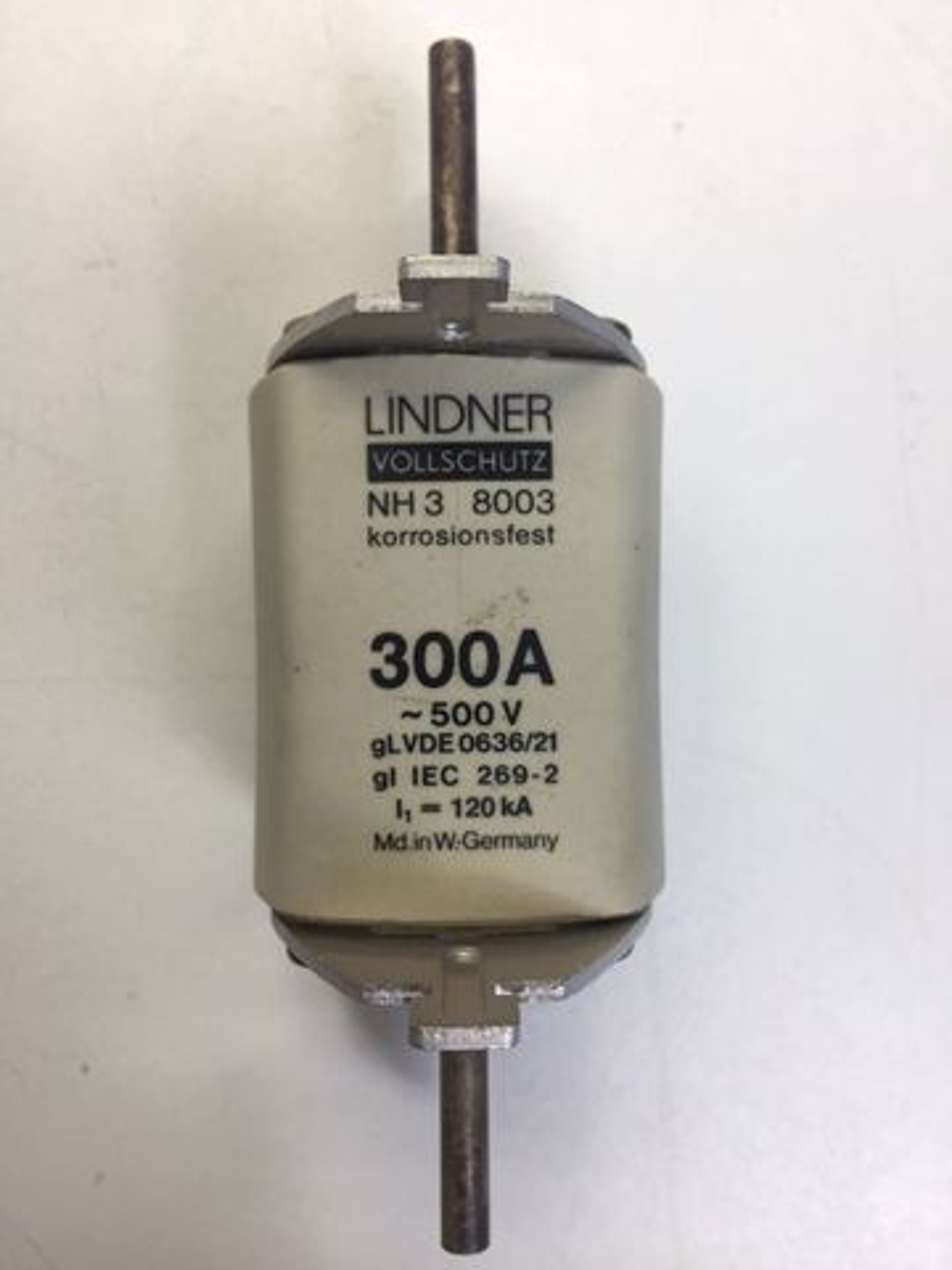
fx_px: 1063
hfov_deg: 48.2
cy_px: 635
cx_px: 476
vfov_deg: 61.7
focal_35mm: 29
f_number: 2.2
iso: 40
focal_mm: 4.15
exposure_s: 1/100
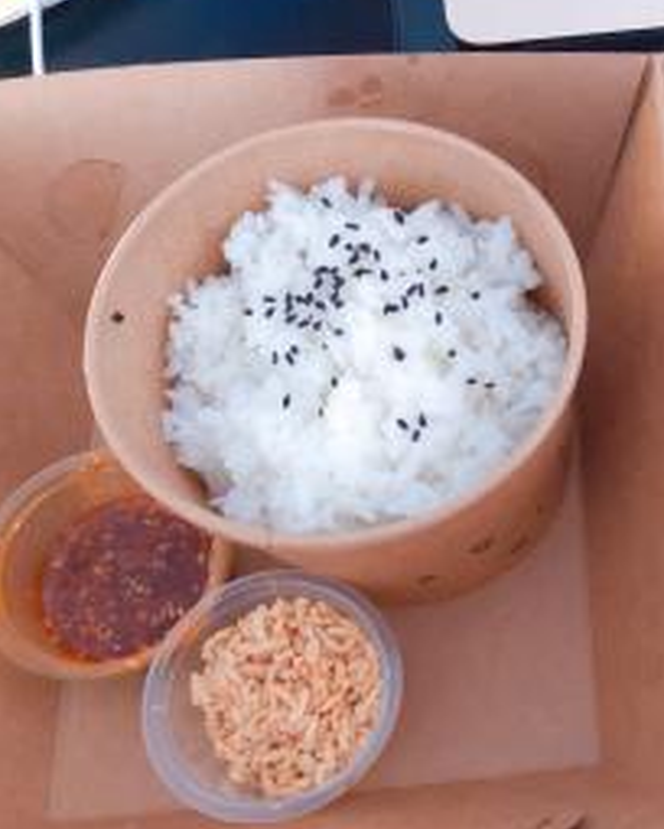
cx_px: 719
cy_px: 445
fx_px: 1179
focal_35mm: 48
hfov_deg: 28.7
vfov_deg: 38.8
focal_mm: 4
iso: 100
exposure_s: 1/4
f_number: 1.8
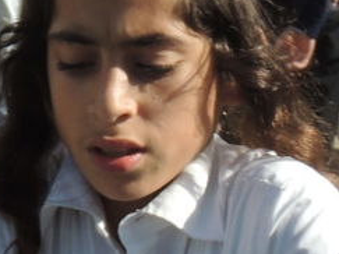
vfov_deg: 5.5
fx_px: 2653
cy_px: 167
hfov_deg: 7.3
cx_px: 0
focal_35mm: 271
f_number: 3.5
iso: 100
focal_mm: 8.3
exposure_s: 1/800
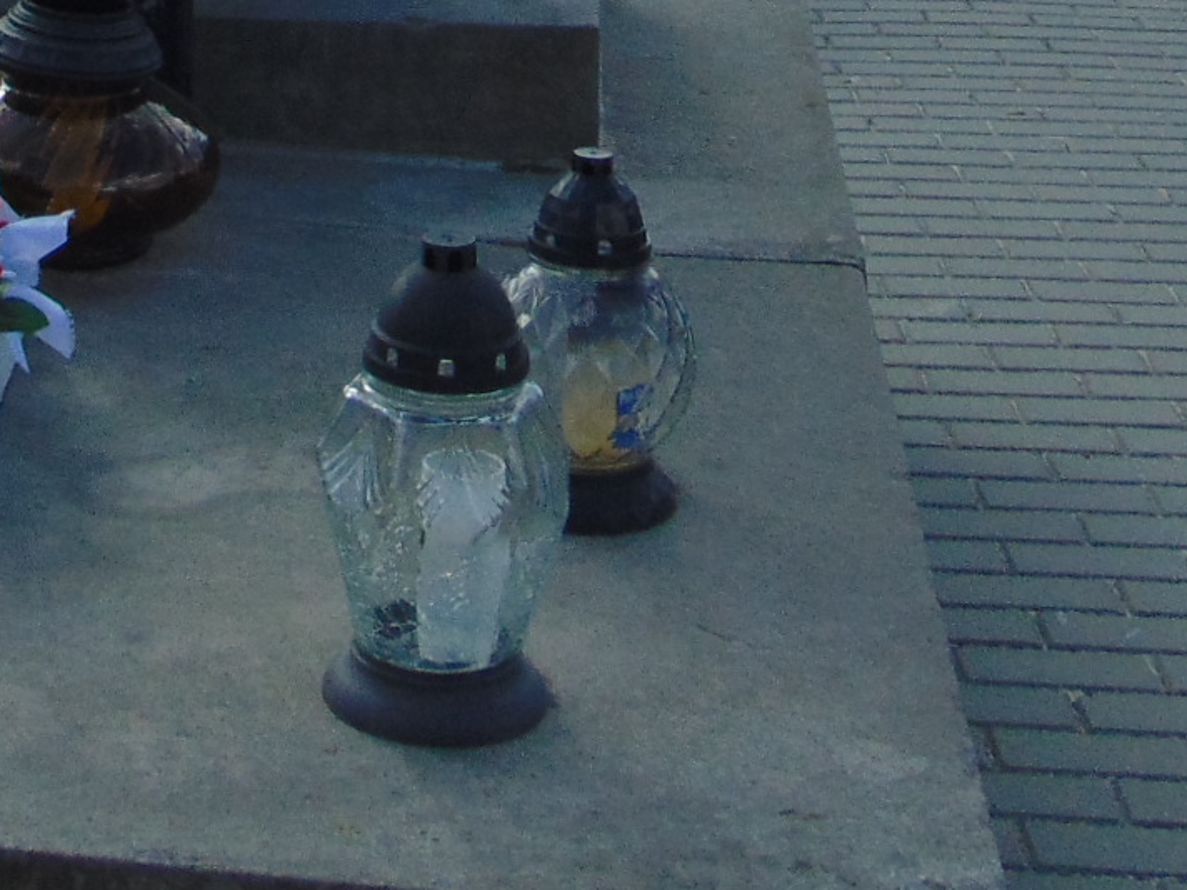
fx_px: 3120
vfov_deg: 14.9
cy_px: -490
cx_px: 152
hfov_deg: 21.1
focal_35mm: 91
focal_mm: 4.5
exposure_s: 1/200
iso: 80
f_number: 7.7
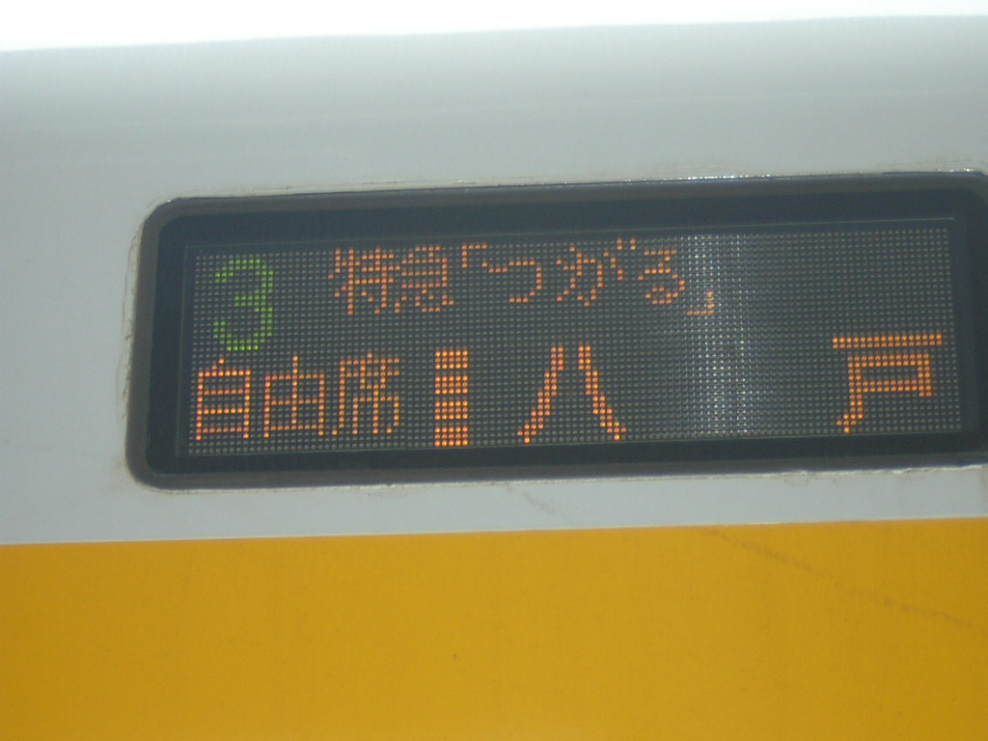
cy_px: 370
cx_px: 494
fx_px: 3083
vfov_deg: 13.7
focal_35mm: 108
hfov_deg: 18.2
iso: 120
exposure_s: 1/30
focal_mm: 14.1
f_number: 4.7
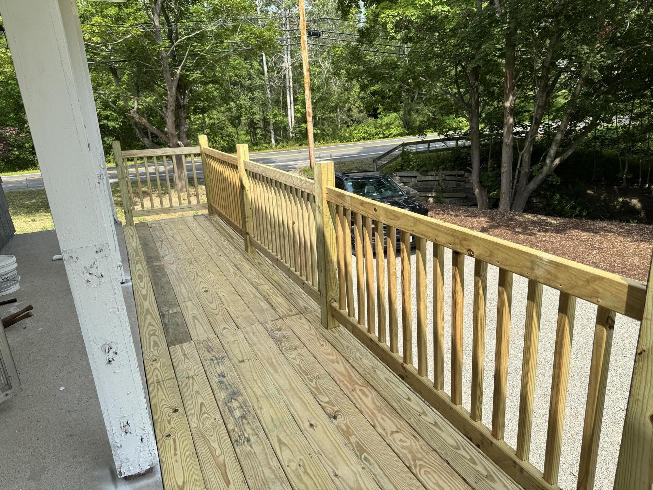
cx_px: 326
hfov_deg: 71.6
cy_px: 245
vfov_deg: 56.8
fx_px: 453
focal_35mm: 24
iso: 80
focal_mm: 6.76
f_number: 1.78
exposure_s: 1/2331
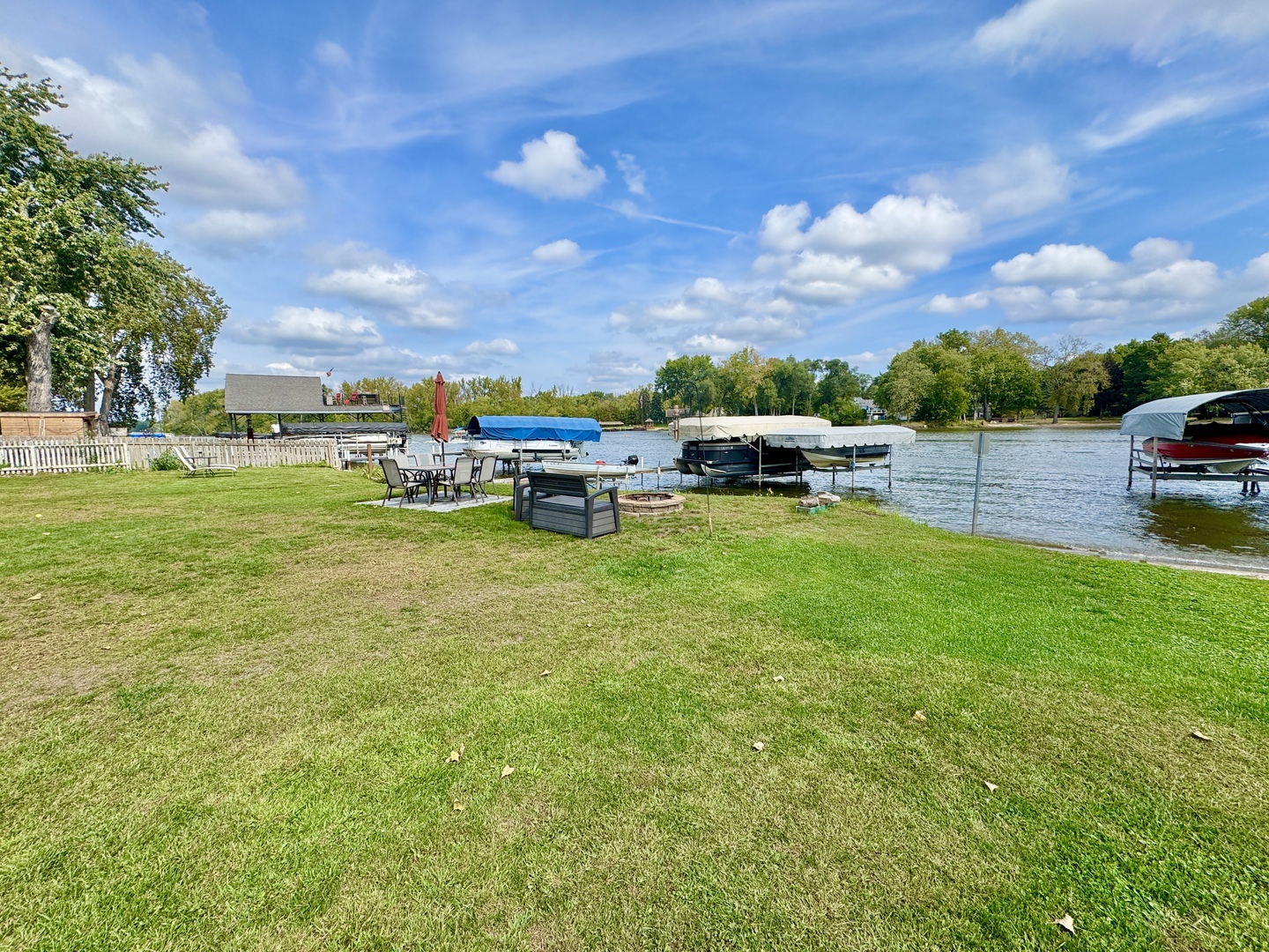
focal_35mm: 14
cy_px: 476
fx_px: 513
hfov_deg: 102.1
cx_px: 634
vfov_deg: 85.7
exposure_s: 1/1832
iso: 50
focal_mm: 2.22
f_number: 2.2
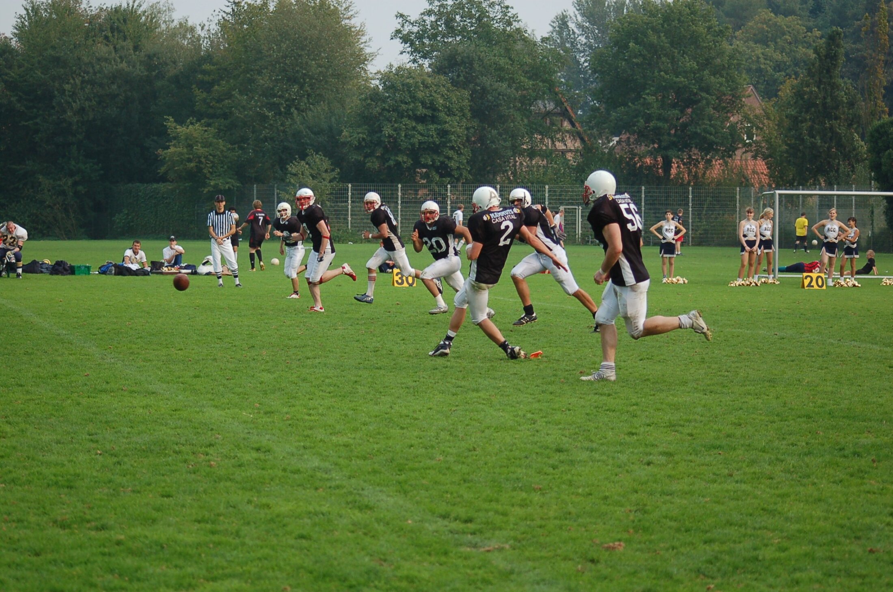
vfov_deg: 13.0
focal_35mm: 105
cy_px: 296
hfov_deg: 19.5
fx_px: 2600
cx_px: 446
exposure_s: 1/1000
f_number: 4
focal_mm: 70
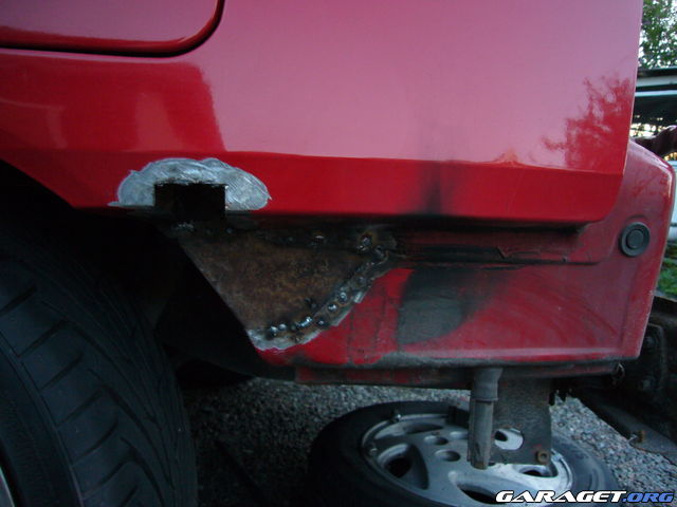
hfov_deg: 63.4
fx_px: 548
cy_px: 254
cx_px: 338
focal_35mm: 28
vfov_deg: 49.7
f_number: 2.8
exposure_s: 1/8
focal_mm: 4.6
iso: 200
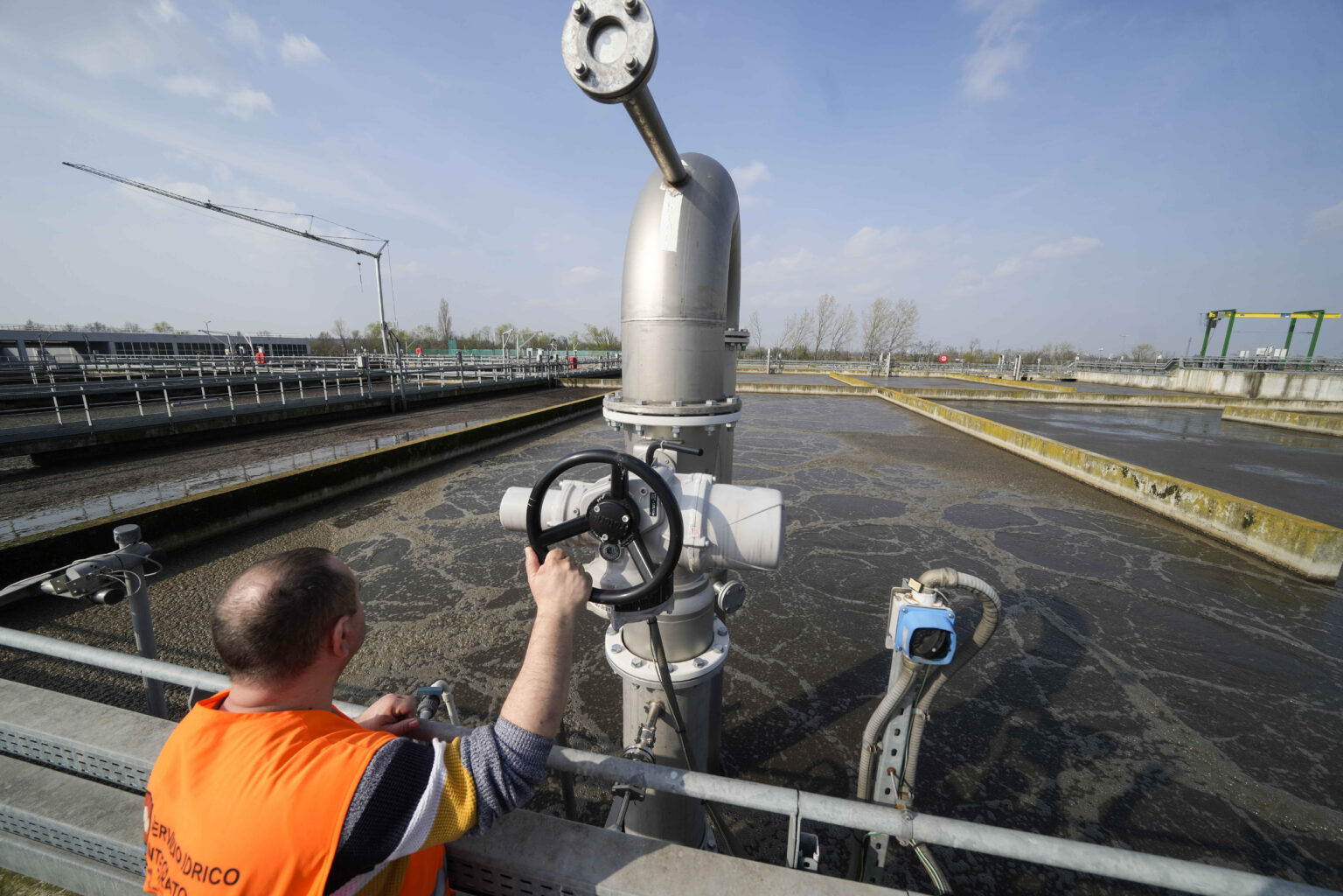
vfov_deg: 90.0
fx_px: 448
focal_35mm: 12
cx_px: 672
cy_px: 448
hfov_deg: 112.6
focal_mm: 12
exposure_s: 1/500
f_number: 5.6
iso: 100
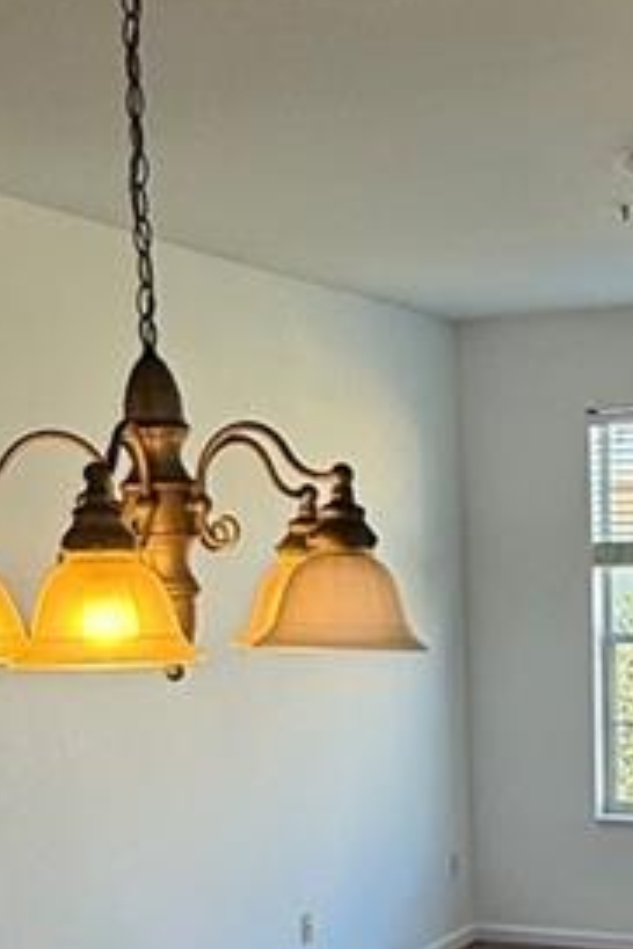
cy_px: 841
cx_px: 536
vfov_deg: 30.2
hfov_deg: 20.9
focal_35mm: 64
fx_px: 1688
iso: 100
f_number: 2.2
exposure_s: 1/120
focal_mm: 2.22
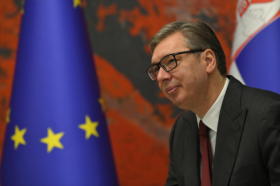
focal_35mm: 170
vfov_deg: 8.1
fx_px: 1322
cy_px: 93
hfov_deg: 12.1
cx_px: 140
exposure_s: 1/320
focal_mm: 170
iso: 3200
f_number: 4
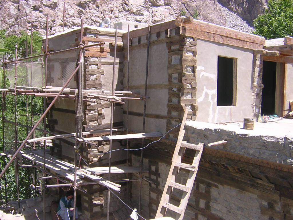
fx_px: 305
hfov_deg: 51.4
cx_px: 146
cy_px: 110
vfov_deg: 39.7
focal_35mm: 36
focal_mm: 4.7
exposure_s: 1/157
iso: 100
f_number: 5.2
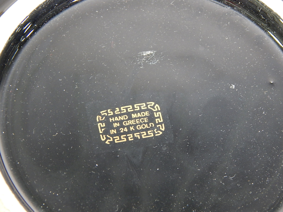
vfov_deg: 19.6
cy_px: 106
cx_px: 142
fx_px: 613
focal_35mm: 75
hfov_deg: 26.0
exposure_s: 1/10
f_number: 4.2
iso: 400
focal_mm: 13.5
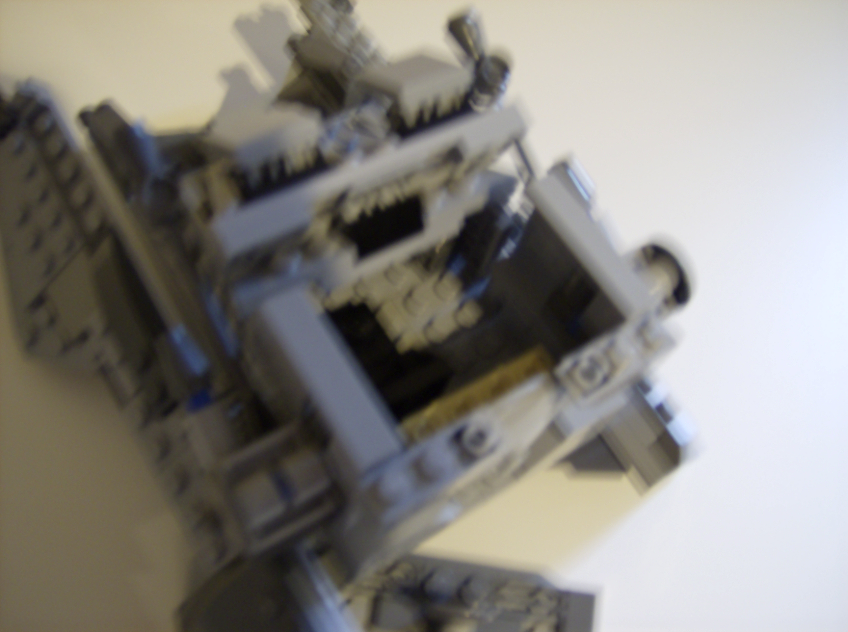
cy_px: 316
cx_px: 424
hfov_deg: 51.5
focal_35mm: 36
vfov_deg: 39.5
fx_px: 880
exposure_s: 1/2.24
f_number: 2.8
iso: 200
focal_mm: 6
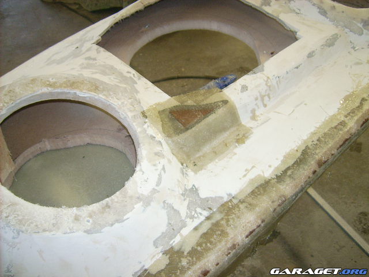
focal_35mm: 35
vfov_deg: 40.7
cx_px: 184
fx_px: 373
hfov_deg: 52.6
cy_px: 138
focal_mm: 5.95
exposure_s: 1/60
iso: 100
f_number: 2.8
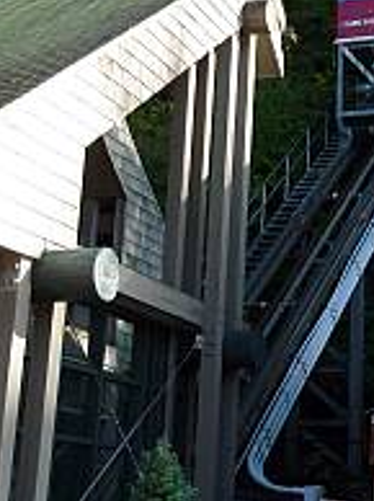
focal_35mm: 78
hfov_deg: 18.6
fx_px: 1126
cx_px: 322
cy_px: 124
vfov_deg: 24.8
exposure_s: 1/500
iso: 400
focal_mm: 6.3
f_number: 3.8
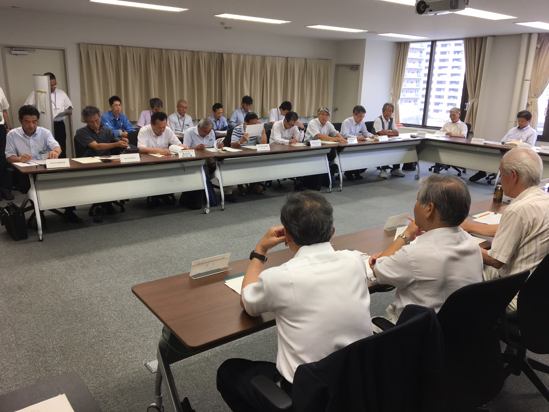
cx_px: 274
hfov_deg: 61.7
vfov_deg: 48.2
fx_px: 460
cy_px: 206
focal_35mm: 29
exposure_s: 1/120
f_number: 2.2
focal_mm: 4.15
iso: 40
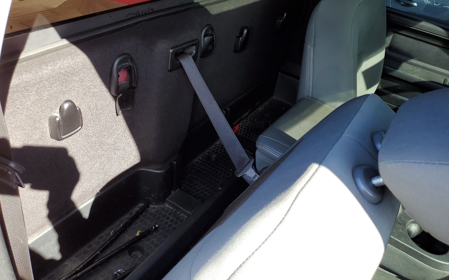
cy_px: 120
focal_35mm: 28
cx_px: 222
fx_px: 343
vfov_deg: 44.4
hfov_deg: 66.5
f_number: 1.5
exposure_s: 1/217
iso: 50
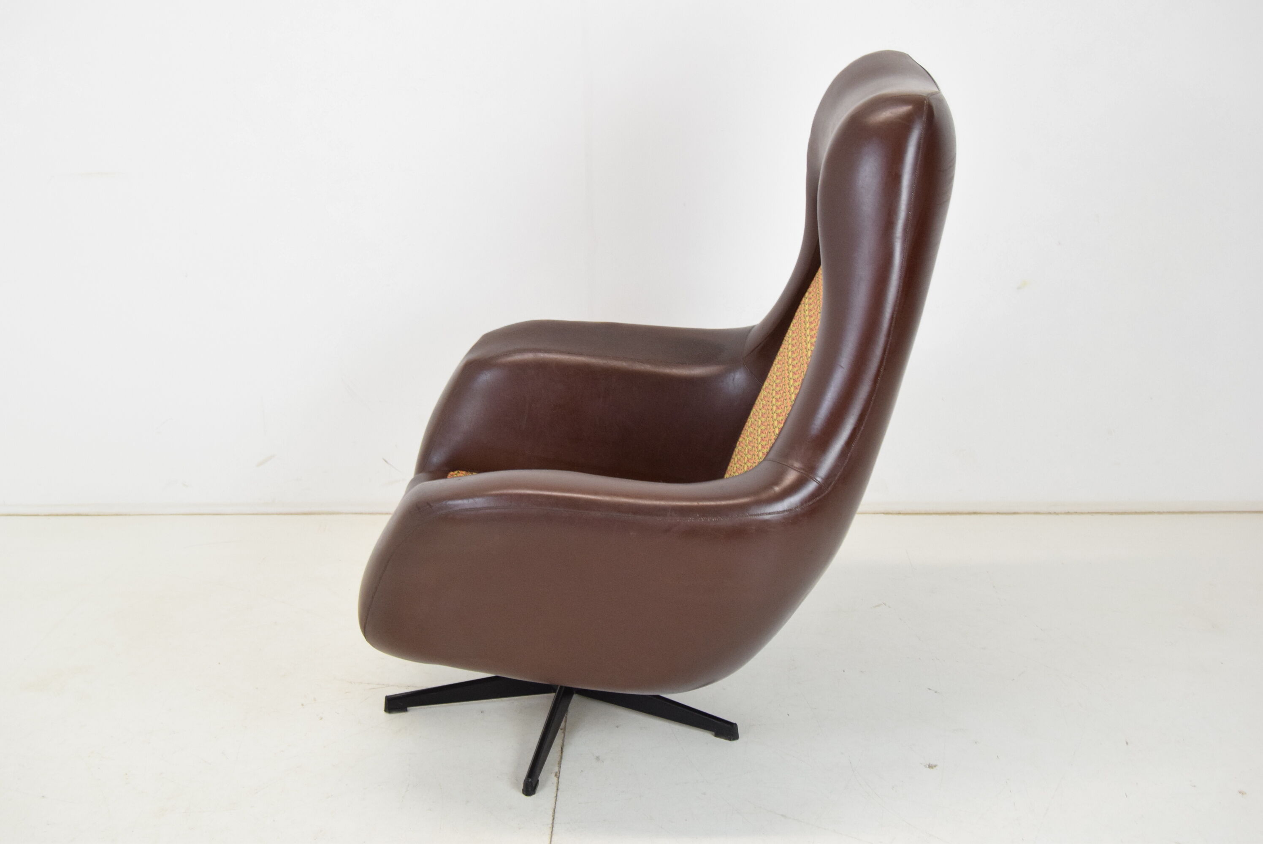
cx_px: 632
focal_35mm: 51
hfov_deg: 38.9
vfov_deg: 26.5
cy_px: 422
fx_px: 1791
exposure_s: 1/160
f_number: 6.3
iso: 1600
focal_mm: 34
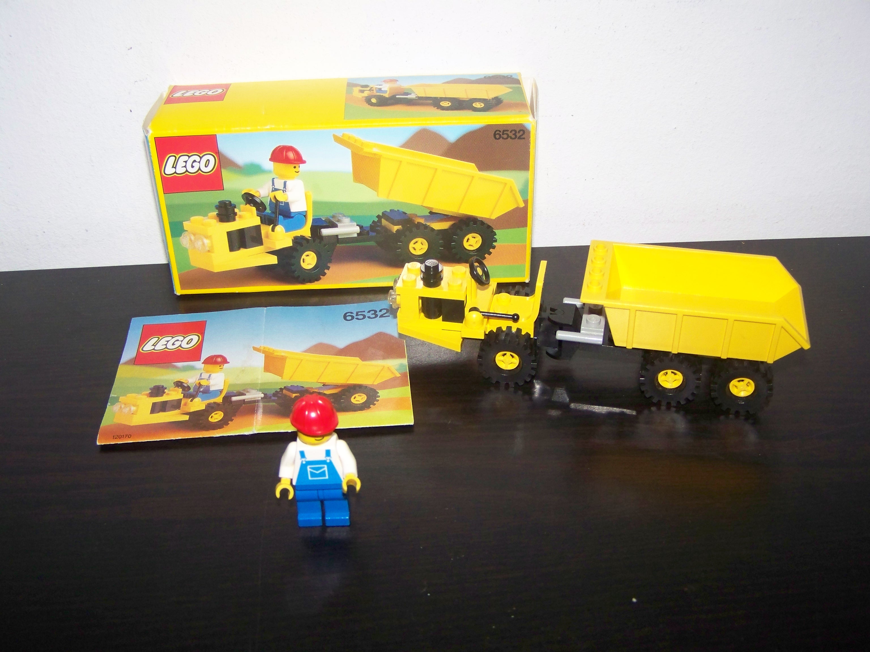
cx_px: 435
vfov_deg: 37.7
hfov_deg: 49.0
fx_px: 955
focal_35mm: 38
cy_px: 326
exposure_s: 1/30
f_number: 2.8
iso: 200
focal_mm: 6.3
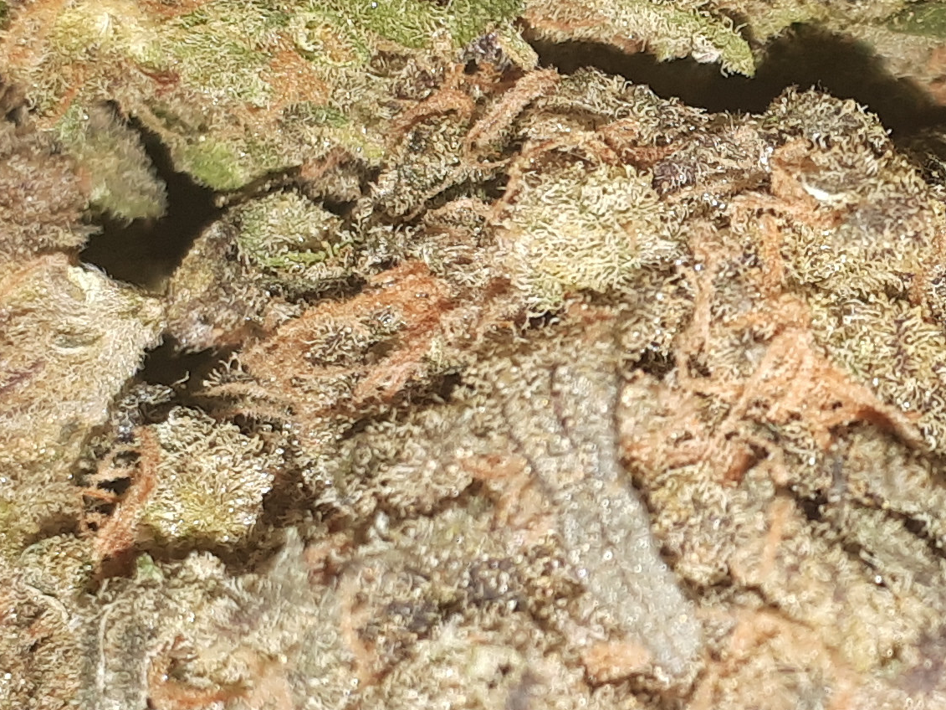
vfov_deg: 13.4
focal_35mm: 110
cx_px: 858
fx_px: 3006
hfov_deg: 17.6
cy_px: 173
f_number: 1.9
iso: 40
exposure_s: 1/221
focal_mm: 3.6
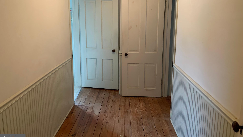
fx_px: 187
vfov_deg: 39.9
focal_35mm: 29
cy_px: 50
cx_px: 119
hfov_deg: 66.1
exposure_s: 1/60
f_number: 1.8
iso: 250
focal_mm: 4.25
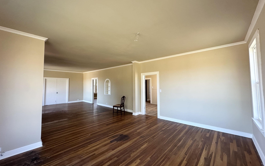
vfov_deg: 74.8
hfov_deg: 101.5
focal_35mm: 15
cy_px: 80
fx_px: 108
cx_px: 133
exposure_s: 1/120
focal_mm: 2.22
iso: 160
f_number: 2.2
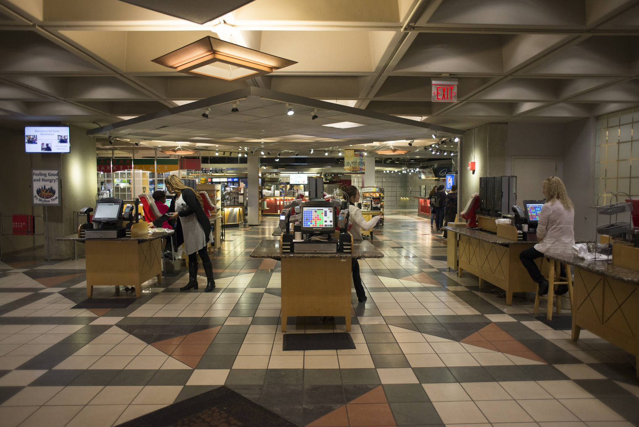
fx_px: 426
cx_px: 320
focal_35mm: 24
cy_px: 214
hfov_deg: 73.7
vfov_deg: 53.2
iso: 1250
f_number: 2.8
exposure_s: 1/320
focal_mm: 24
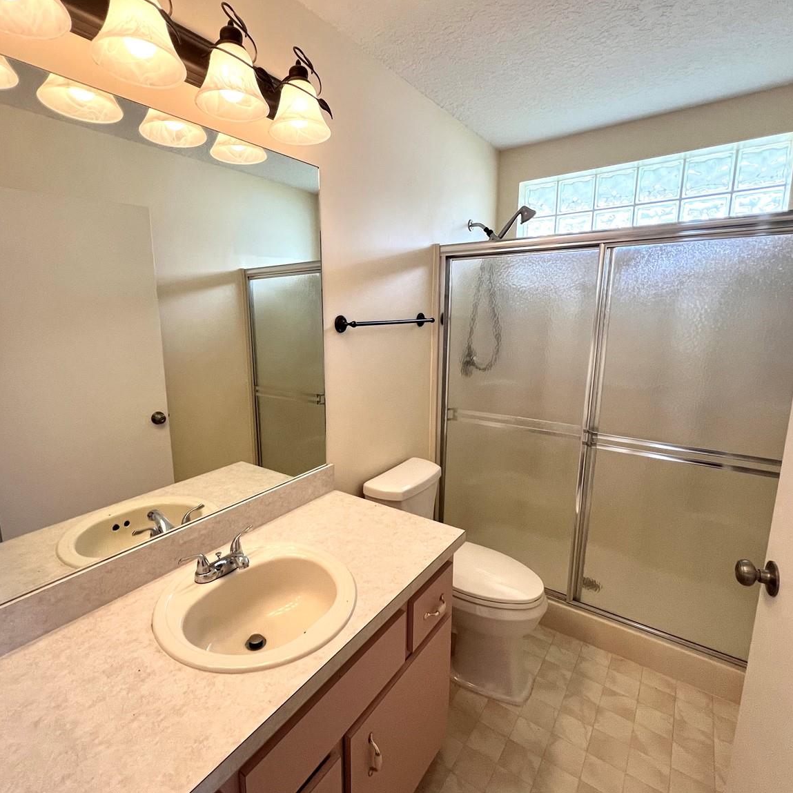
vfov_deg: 87.4
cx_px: 352
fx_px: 415
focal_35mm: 16
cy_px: 391
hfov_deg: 87.1
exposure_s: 1/60
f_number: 1.8
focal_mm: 1.57
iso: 160
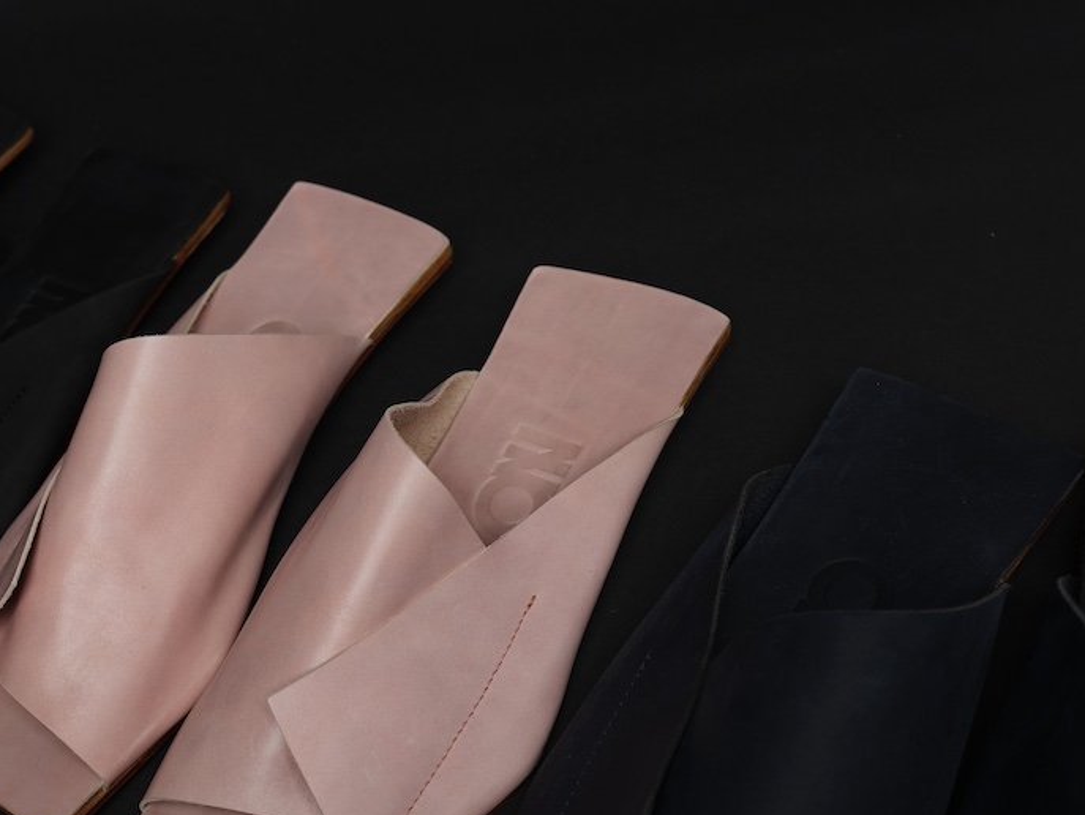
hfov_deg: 39.7
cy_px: 505
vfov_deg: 30.8
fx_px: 1474
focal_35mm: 47
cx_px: 329
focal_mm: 28
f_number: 5.6
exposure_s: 1/125
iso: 50
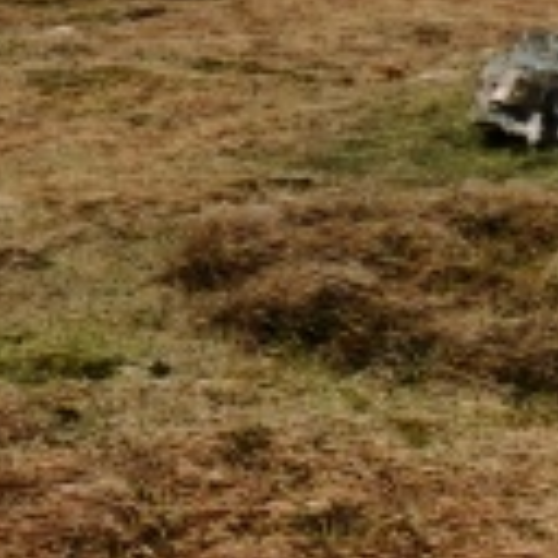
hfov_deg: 15.9
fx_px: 1951
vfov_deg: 15.6
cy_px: -140
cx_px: 593
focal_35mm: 107
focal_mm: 6
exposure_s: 1/500
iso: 80
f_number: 8
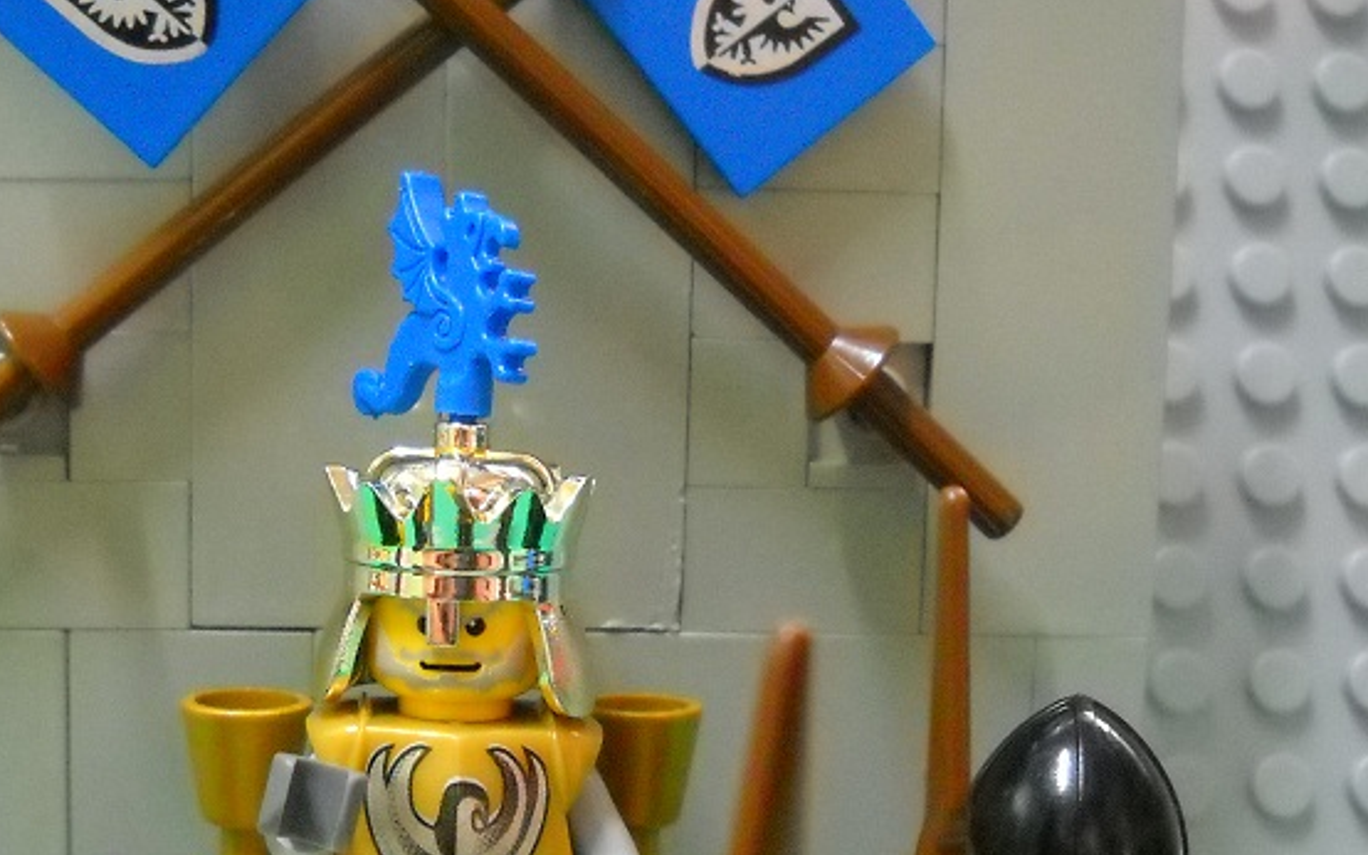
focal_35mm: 64
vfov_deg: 20.1
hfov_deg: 31.7
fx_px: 2386
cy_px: 665
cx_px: 444
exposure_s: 1/7
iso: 800
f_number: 3.1
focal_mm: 6.72
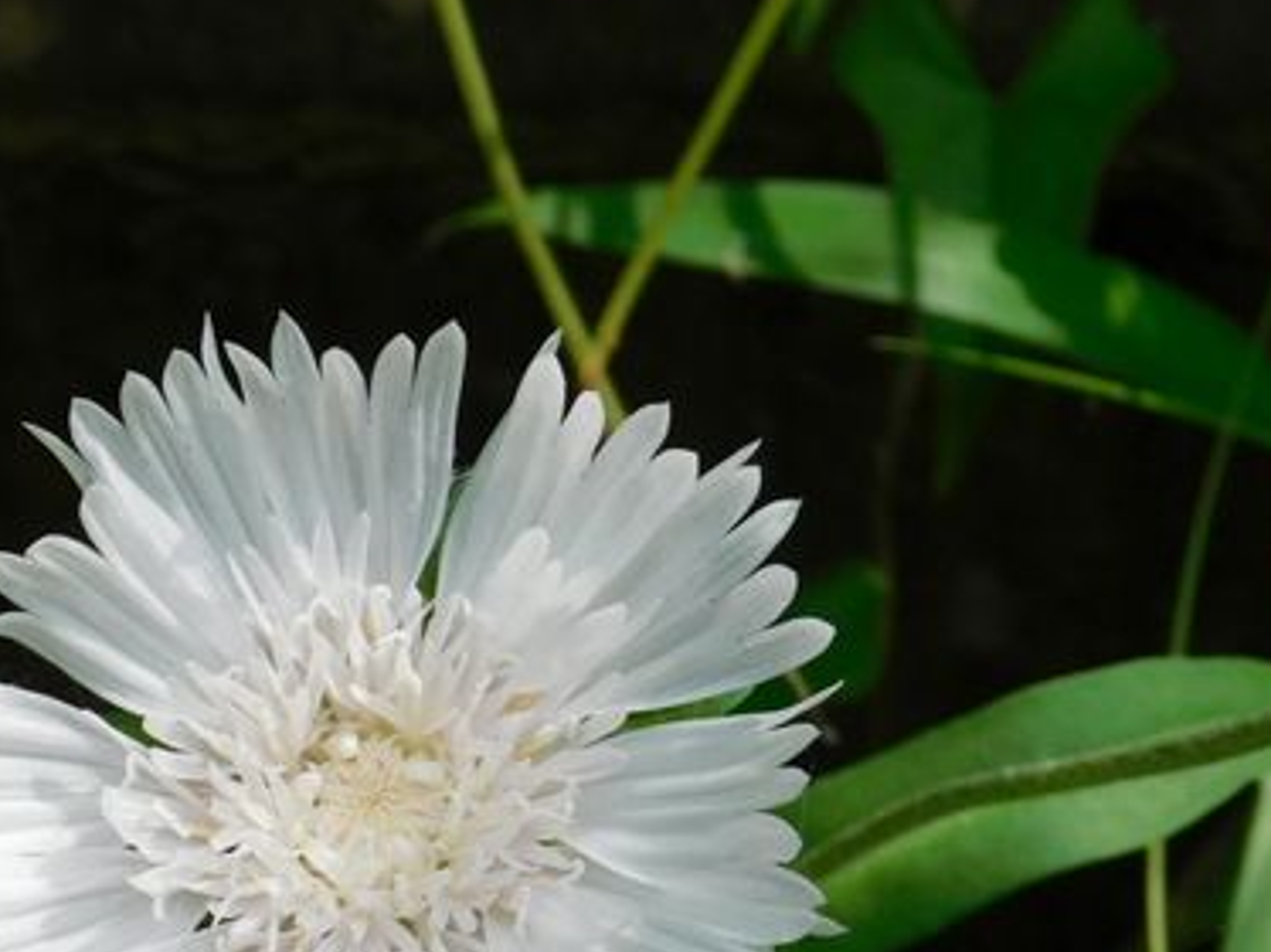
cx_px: 938
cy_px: 966
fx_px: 5577
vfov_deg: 9.7
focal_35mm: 152
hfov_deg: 13.0
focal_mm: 12.6
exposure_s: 1/800
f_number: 4.3
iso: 125
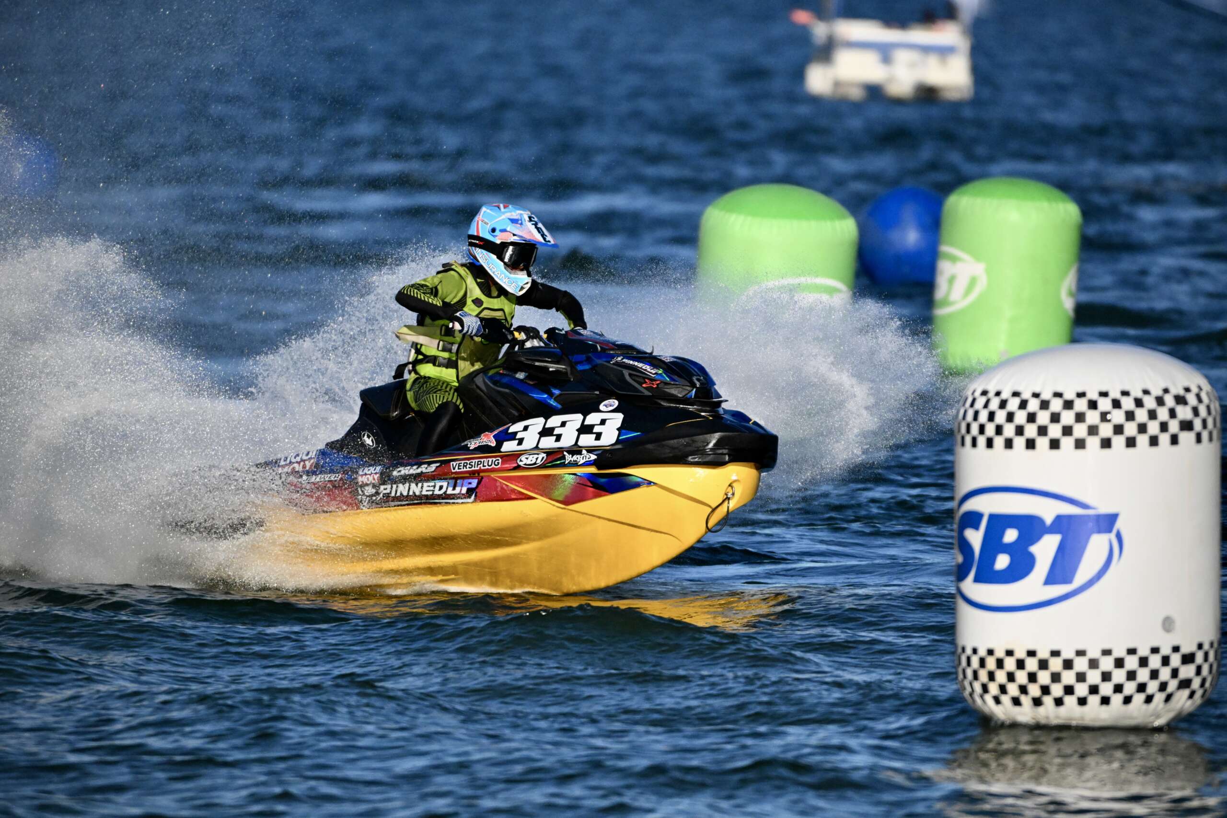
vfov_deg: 2.3
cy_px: 409
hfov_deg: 3.4
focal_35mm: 600
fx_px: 20450
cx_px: 614
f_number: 6.3
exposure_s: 1/32000
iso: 6400
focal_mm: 600
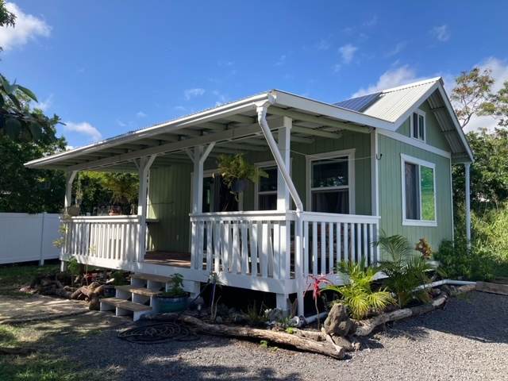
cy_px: 190
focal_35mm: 28
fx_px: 411
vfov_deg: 49.7
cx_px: 254
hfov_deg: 63.4
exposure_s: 1/1130
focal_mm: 3.99
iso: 20
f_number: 1.8
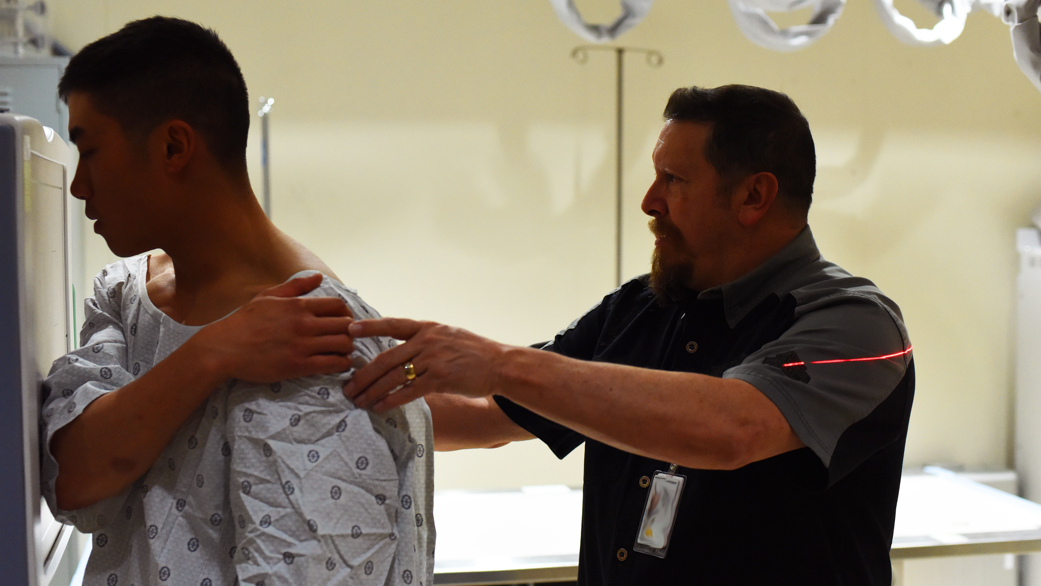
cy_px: 306
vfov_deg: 22.6
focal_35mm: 53
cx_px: 525
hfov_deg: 39.2
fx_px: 1463
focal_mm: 50
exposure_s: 1/40
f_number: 4
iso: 4000
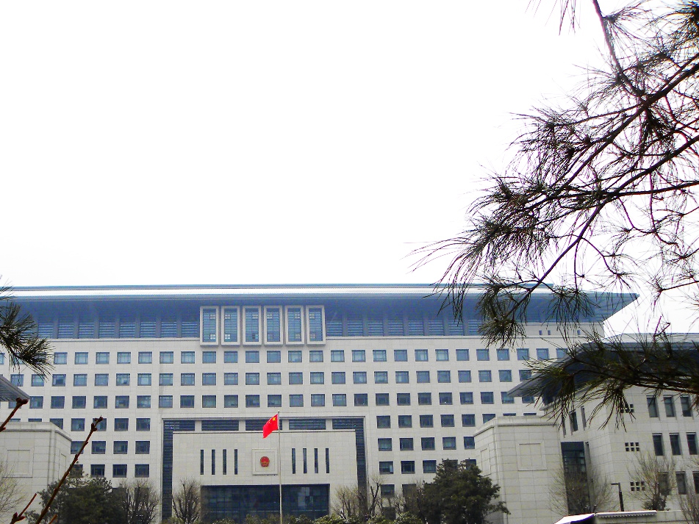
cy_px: 342
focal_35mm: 35
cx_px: 257
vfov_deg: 40.3
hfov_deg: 52.0
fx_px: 707
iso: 64
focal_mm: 4.6
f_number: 2.8
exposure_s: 1/88.6
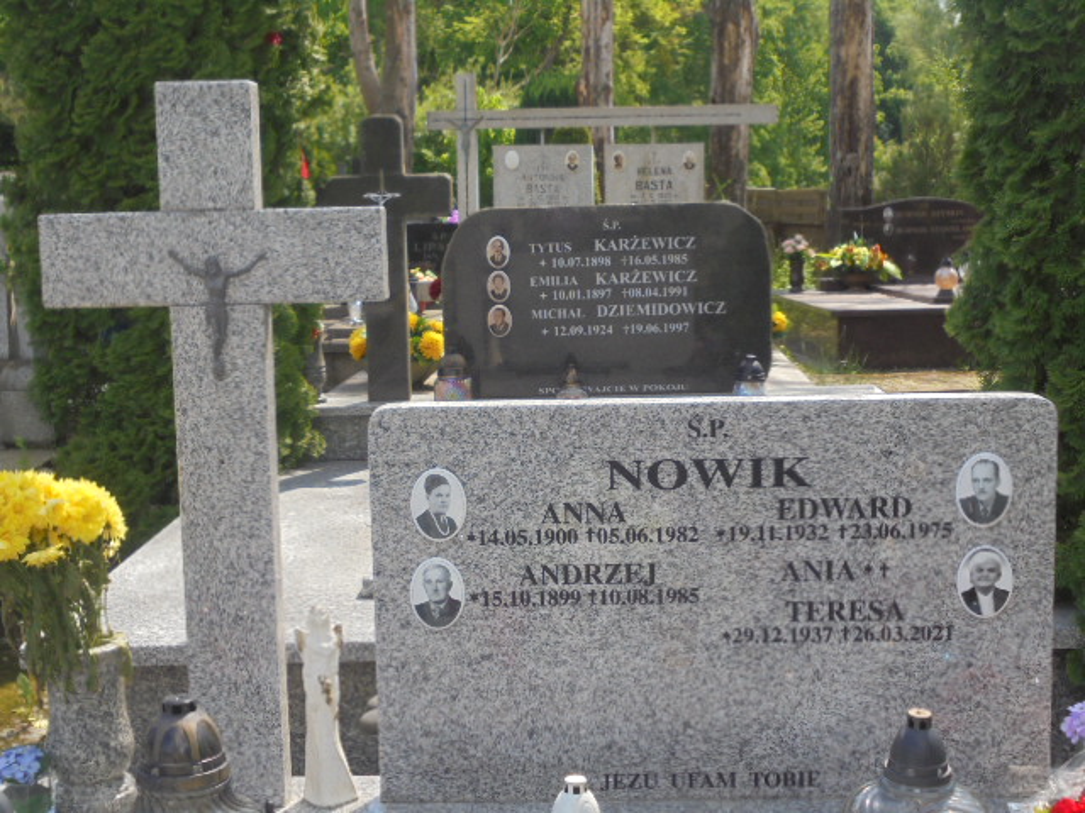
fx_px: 1536
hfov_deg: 38.9
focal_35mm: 49
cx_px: 542
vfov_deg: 29.7
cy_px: 406
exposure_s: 1/250
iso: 100
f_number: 4.8
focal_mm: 8.9
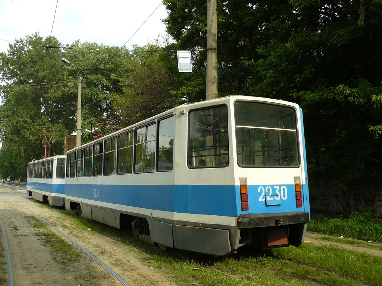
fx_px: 397
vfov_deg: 39.7
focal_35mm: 36
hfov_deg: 51.4
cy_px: 143
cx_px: 191
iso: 100
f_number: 3.2
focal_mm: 6
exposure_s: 1/400
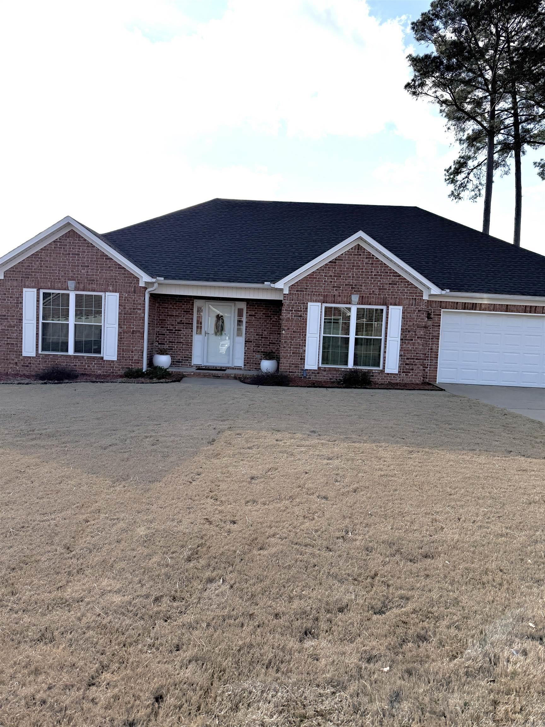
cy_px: 364
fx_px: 504
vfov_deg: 71.6
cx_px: 272
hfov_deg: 56.8
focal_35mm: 24
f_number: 1.78
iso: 125
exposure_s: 1/9091
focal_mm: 6.76
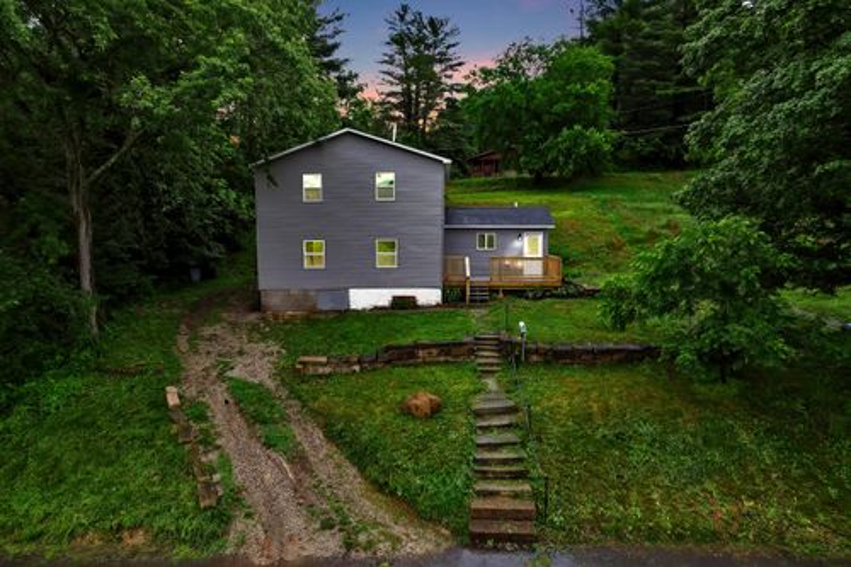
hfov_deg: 78.6
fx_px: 520
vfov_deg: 57.2
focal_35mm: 22
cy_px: 284
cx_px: 426
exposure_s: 1/100
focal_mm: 8.38
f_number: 2.8
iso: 100
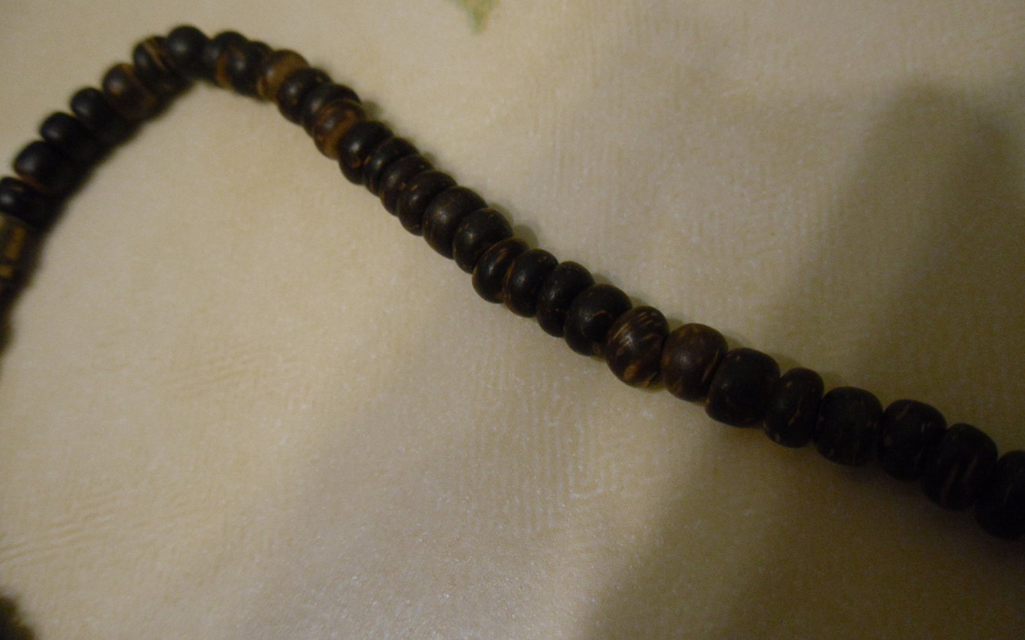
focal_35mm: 48
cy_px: 291
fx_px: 1341
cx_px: 513
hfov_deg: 41.8
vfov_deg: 26.9
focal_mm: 6.3
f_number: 3.5
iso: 400
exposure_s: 1/18
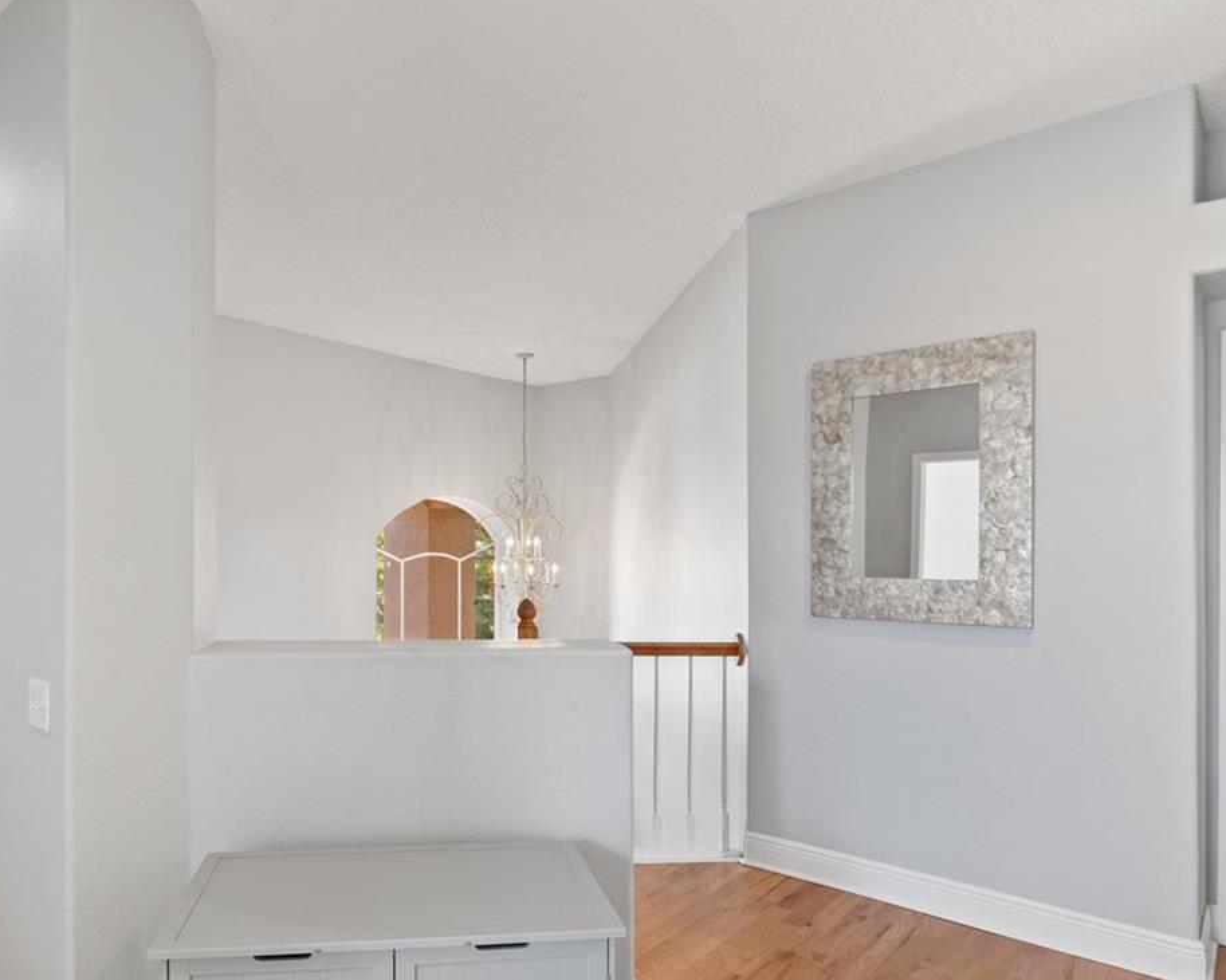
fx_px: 834
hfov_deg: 71.7
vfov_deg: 60.6
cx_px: 480
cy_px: 558
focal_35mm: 23
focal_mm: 14
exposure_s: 1/1.67
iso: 250
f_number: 9
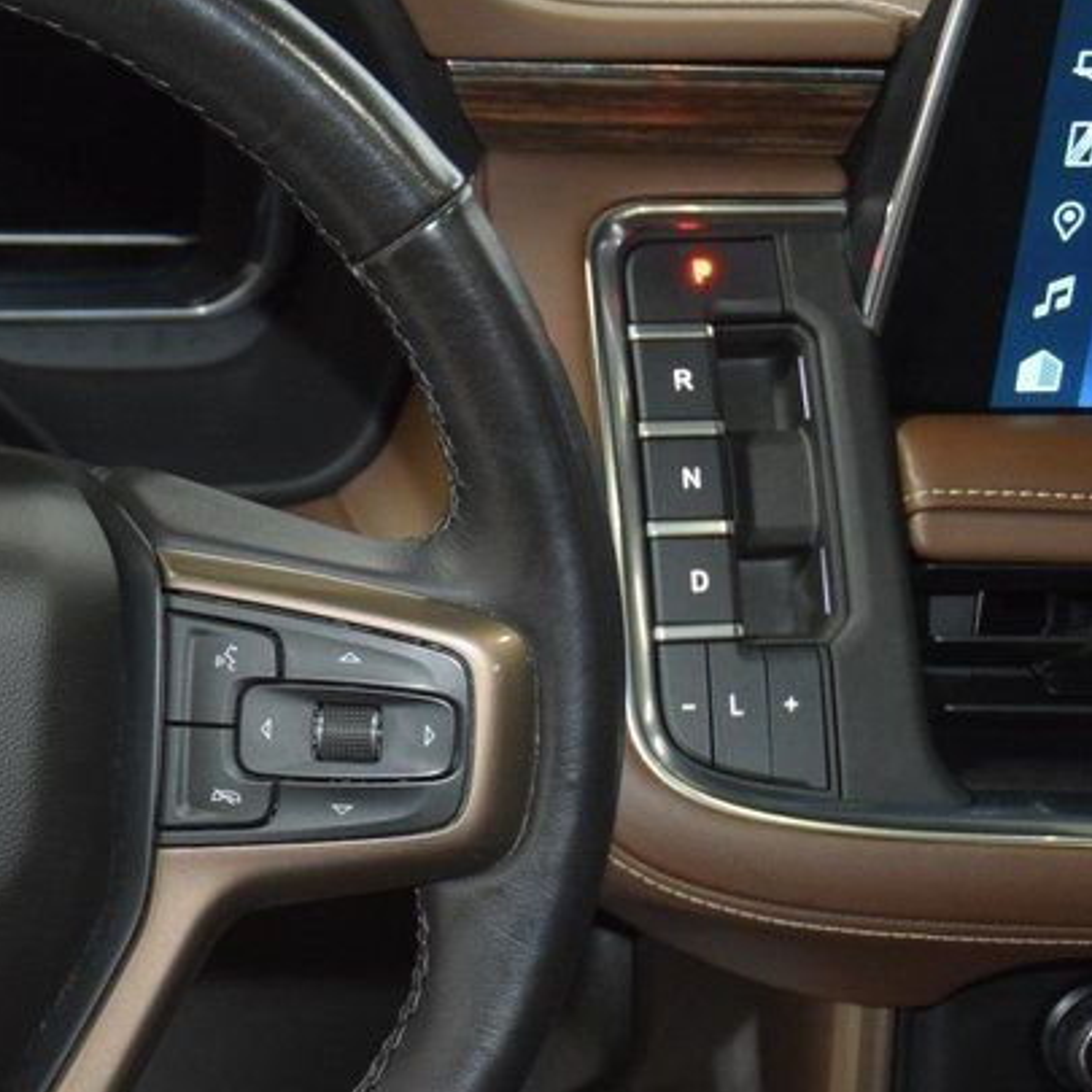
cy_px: 675
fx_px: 3108
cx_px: -237
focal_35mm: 87
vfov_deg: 19.9
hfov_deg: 18.8
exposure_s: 1/50
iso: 2200
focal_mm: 27
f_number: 3.8
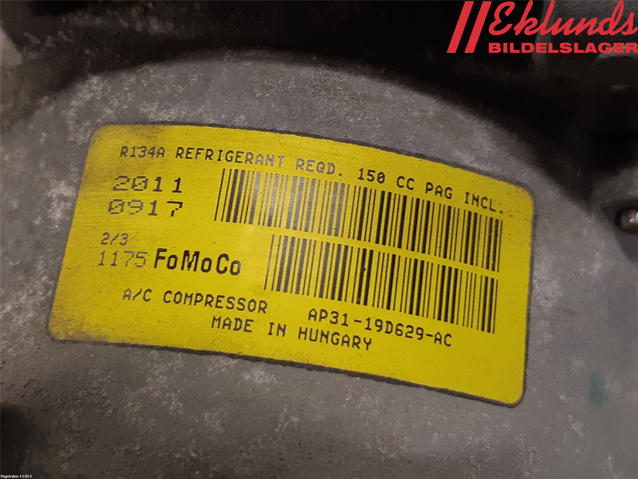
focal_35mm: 26
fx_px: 479
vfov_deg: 53.1
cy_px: 240
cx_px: 319
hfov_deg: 67.3
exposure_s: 1/50
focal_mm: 3.93
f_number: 1.7
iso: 64
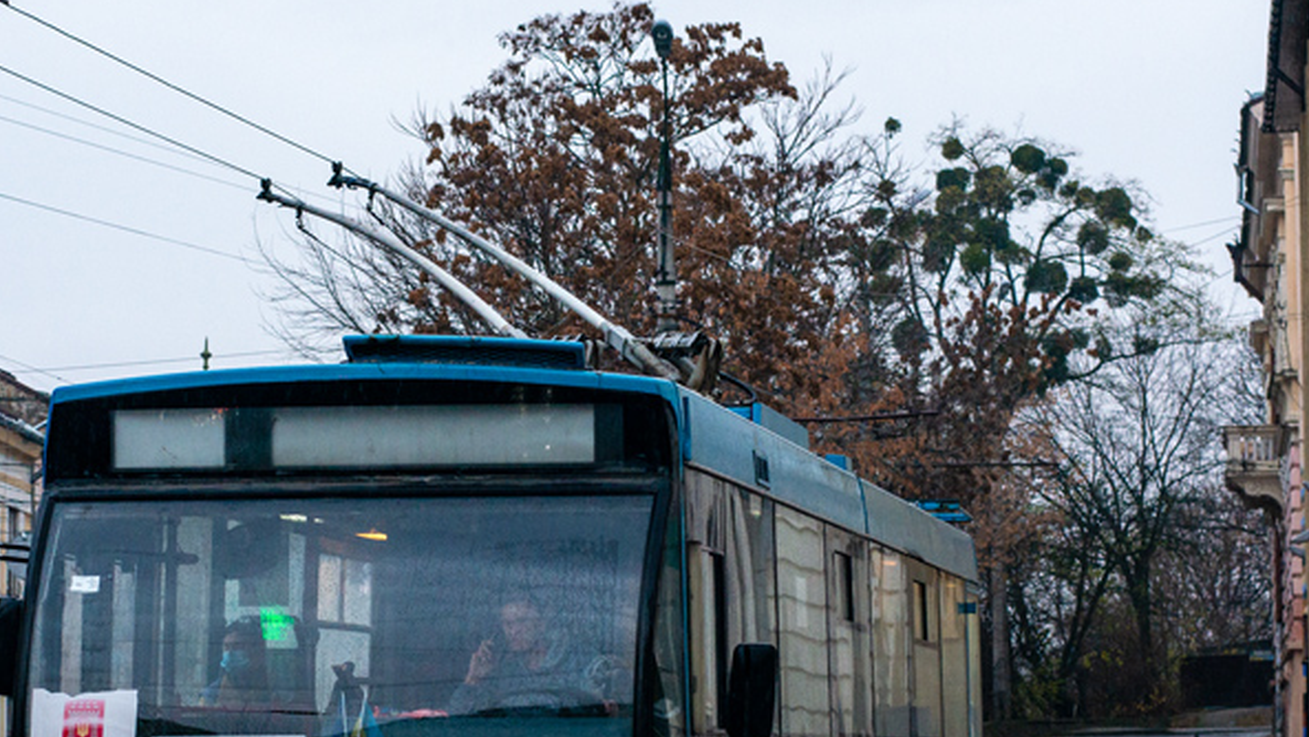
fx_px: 3680
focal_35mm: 106
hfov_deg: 20.0
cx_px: 329
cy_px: 517
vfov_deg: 11.4
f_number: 4.5
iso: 400
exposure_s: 1/250
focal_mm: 50
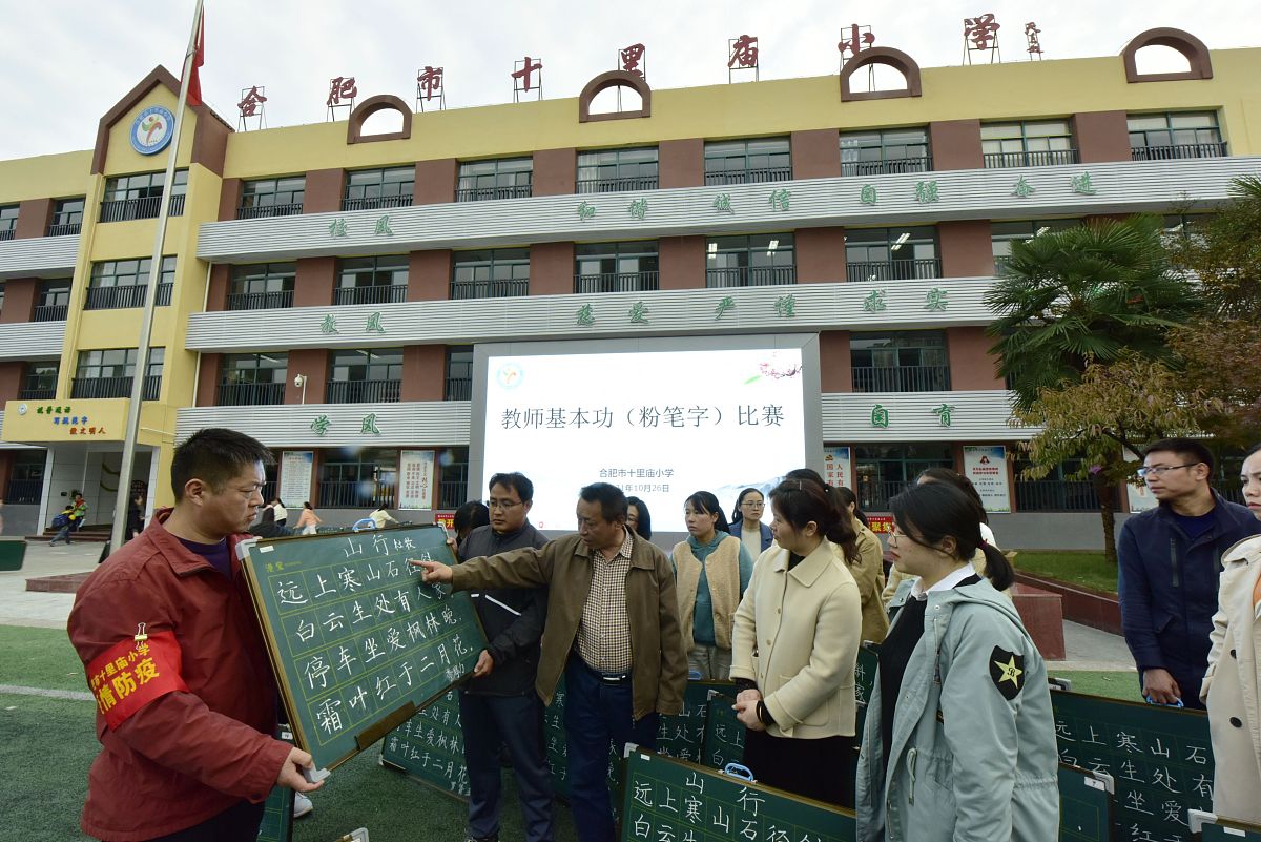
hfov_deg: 104.2
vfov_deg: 81.3
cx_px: 630
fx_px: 491
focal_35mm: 14
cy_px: 421
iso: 1250
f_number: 18
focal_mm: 14
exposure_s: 1/30
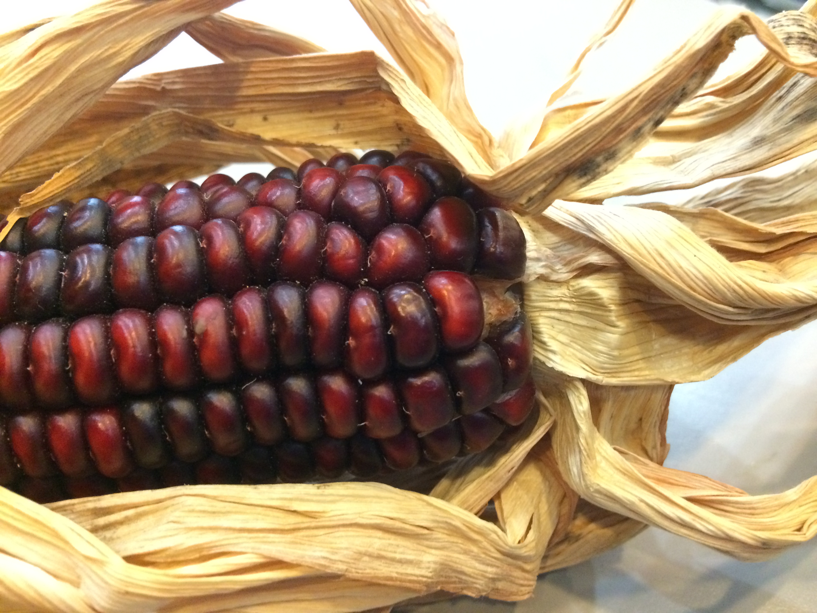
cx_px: 408
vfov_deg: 46.8
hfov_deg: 60.0
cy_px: 306
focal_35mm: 30
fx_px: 708
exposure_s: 1/20
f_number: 2.2
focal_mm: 4.12
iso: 320
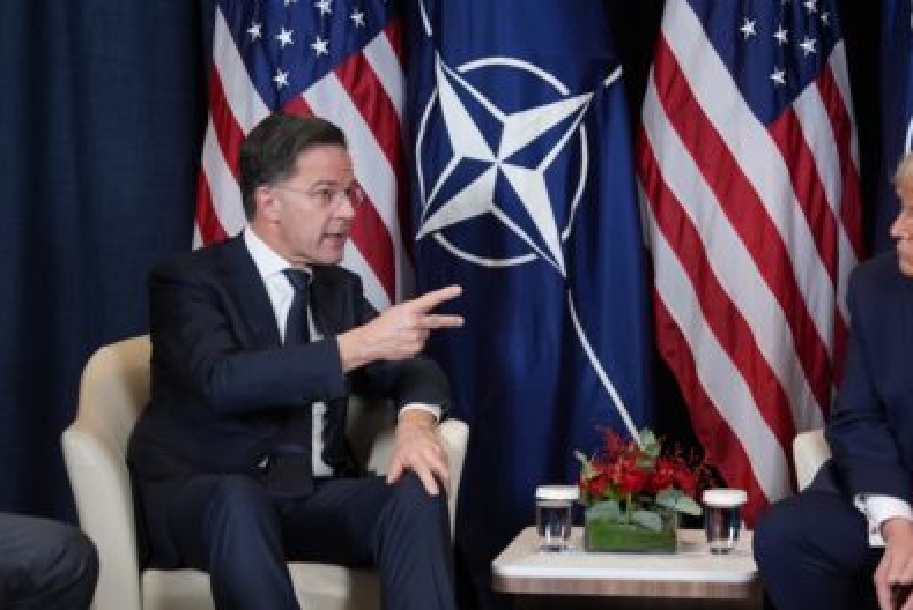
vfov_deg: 16.8
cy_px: 484
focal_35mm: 81
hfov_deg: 24.9
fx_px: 2056
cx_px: 636
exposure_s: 1/250
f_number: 2.8
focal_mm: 50
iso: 1250
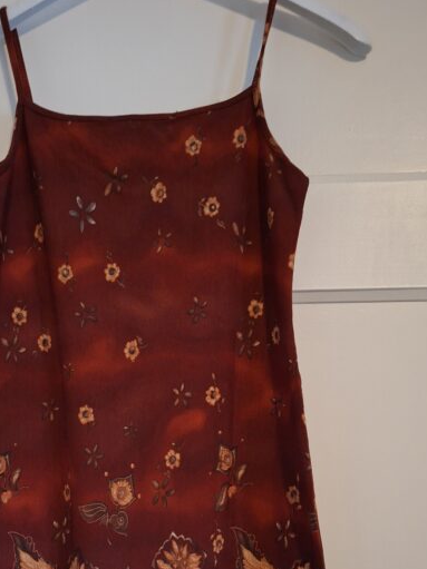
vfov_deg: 49.4
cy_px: 425
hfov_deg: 39.5
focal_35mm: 36
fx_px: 592
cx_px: 172
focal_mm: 5.54
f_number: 1.8
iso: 800
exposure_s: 1/20
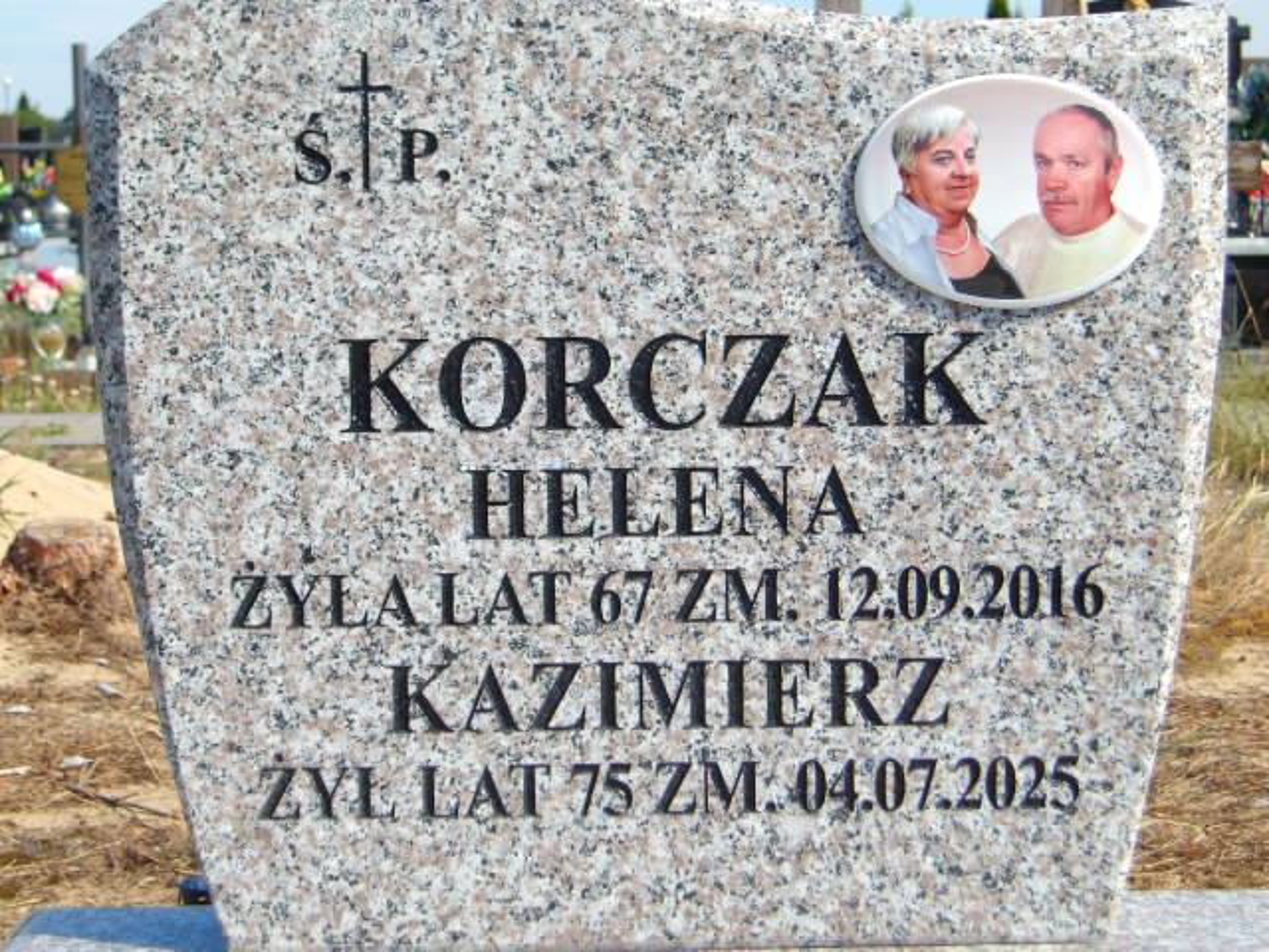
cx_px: 634
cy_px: 476
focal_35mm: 70
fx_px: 2566
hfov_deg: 27.8
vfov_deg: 21.0
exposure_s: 1/317
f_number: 4.9
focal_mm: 12.5
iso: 100
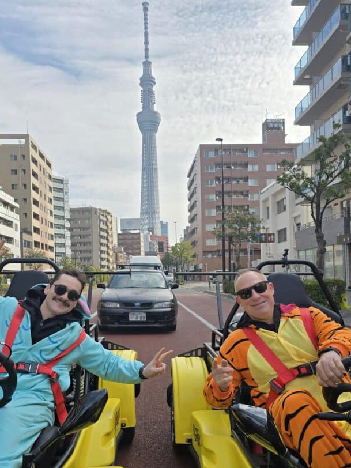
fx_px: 392
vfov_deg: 61.2
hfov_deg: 48.2
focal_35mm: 29
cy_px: 277
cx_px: 168
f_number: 1.7
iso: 12
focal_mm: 6.3
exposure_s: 1/814
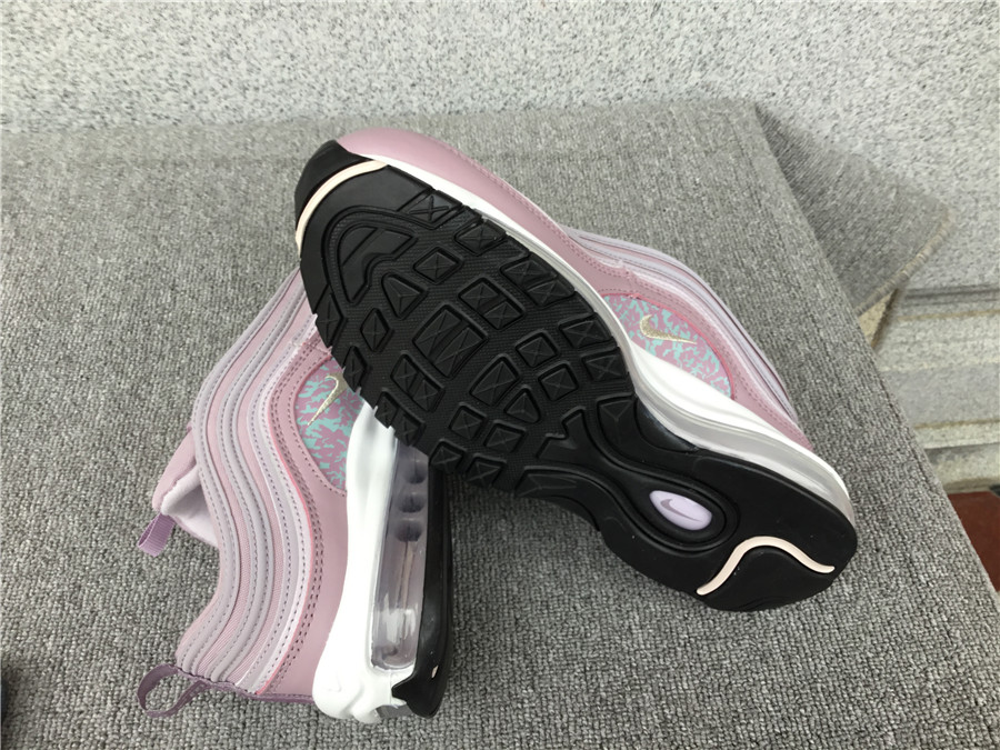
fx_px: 896
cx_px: 500
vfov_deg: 45.4
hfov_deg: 58.4
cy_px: 375
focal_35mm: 31
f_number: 2.4
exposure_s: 1/50
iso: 25
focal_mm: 3.3
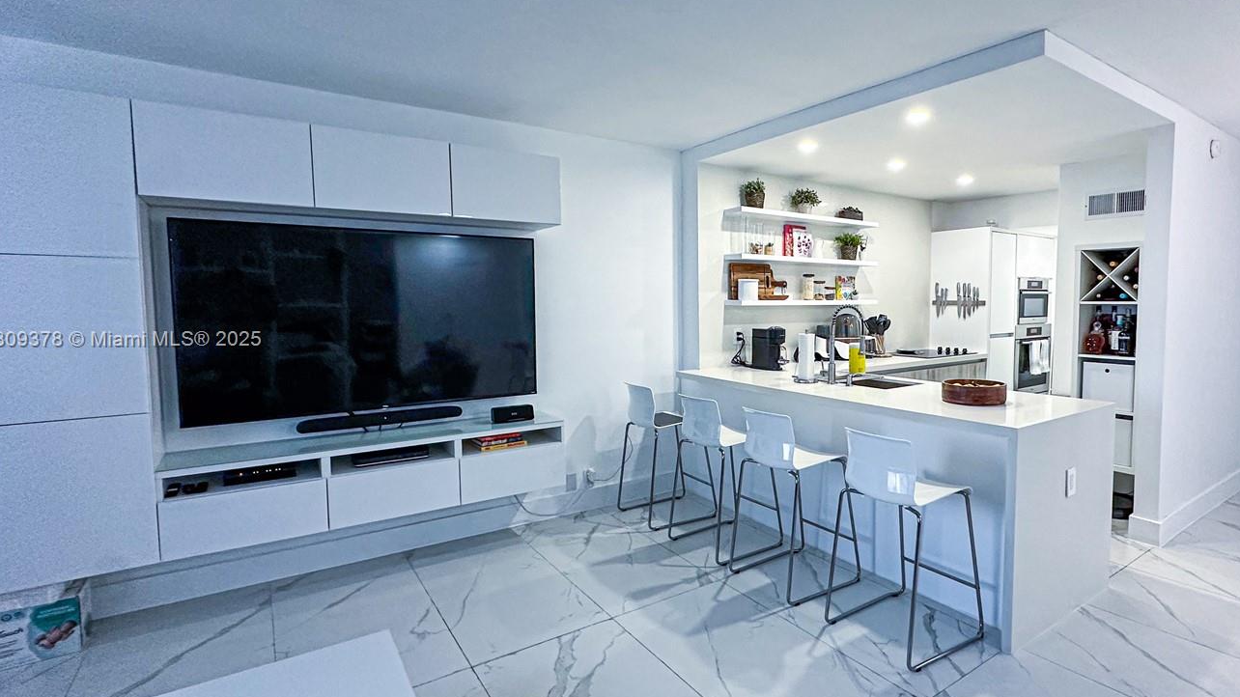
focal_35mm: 19
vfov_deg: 58.3
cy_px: 341
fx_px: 625
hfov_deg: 88.8
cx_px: 725
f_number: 2.2
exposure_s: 1/120
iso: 250
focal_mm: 2.22
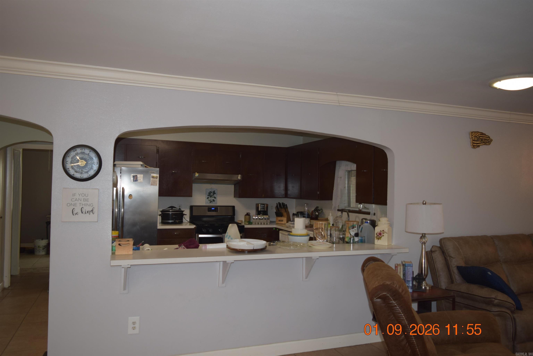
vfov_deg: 47.9
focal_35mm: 27
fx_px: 400
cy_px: 178
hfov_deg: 67.4
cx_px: 266
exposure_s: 1/100
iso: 400
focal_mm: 18
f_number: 3.5
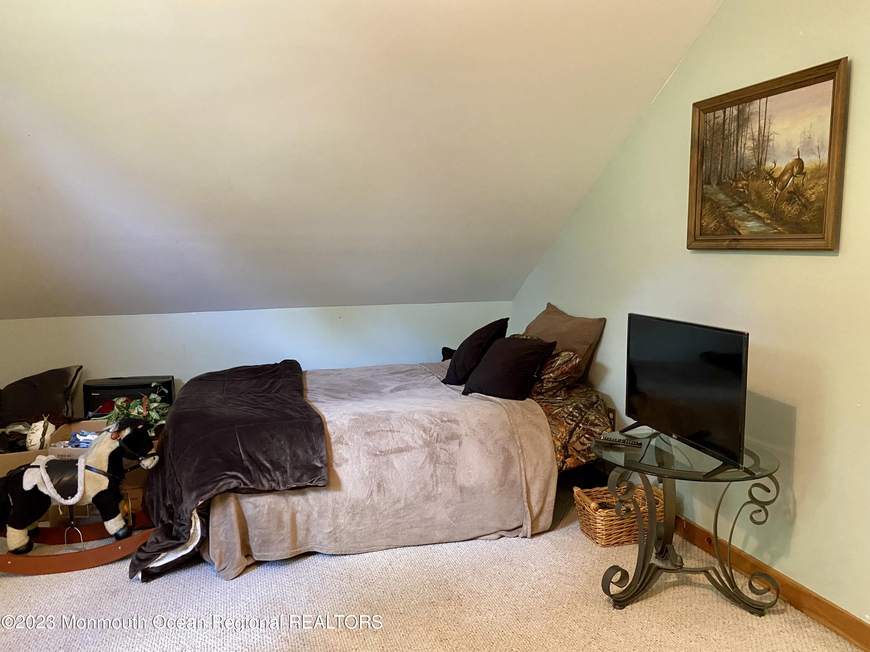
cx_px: 435
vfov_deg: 53.1
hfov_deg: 67.3
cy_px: 326
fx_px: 653
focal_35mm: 26
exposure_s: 1/40
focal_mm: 4.25
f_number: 1.8
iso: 500
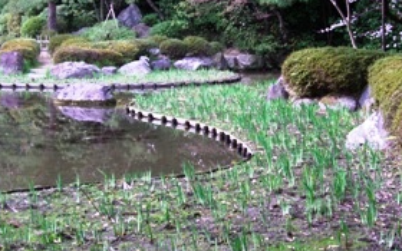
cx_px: 251
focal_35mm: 64
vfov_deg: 20.3
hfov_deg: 31.8
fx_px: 701
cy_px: 98
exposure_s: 1/125
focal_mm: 9.6
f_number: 3.1
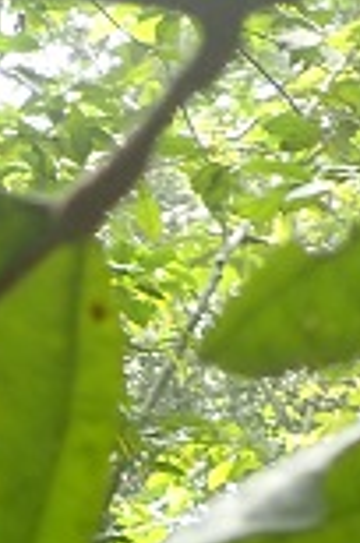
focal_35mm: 187
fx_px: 2817
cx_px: -360
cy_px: 603
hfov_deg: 7.1
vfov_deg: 10.9
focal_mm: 5.5
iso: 100
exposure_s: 1/60
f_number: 2.3
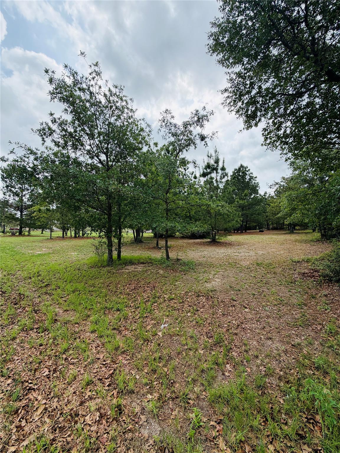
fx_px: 183
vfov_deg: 102.1
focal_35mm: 14
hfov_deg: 85.7
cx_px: 170
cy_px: 226
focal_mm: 2.22
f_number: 2.2
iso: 32
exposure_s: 1/1017
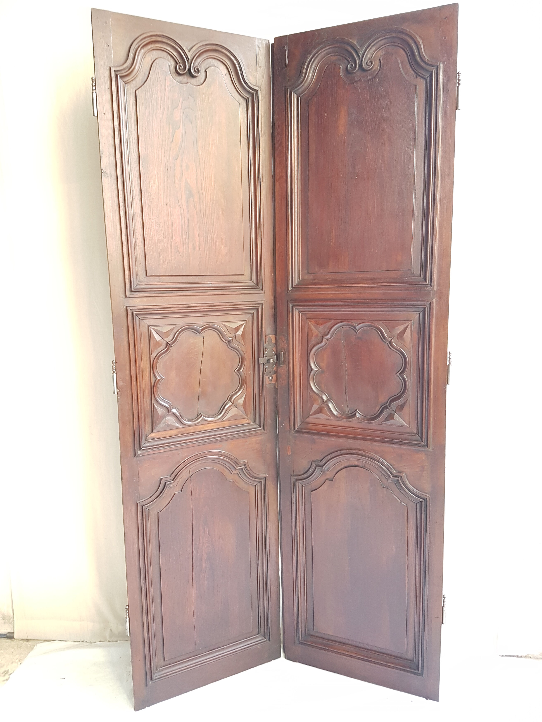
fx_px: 543
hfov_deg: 53.1
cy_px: 361
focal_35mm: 26
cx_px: 271
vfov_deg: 67.3
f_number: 1.7
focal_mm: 4.2
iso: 160
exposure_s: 1/50
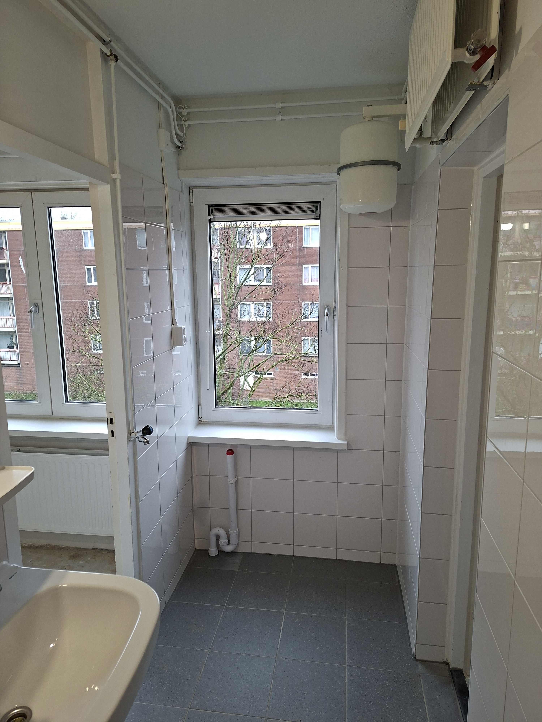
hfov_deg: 58.9
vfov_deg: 73.9
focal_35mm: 23
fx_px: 480
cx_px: 271
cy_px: 361
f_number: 1.8
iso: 250
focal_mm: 5.54
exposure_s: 1/120
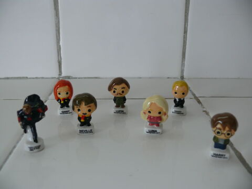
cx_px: 126
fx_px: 255
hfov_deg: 52.6
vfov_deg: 40.7
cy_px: 94
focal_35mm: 35
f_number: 2.8
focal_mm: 7.4
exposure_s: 1/10
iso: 100
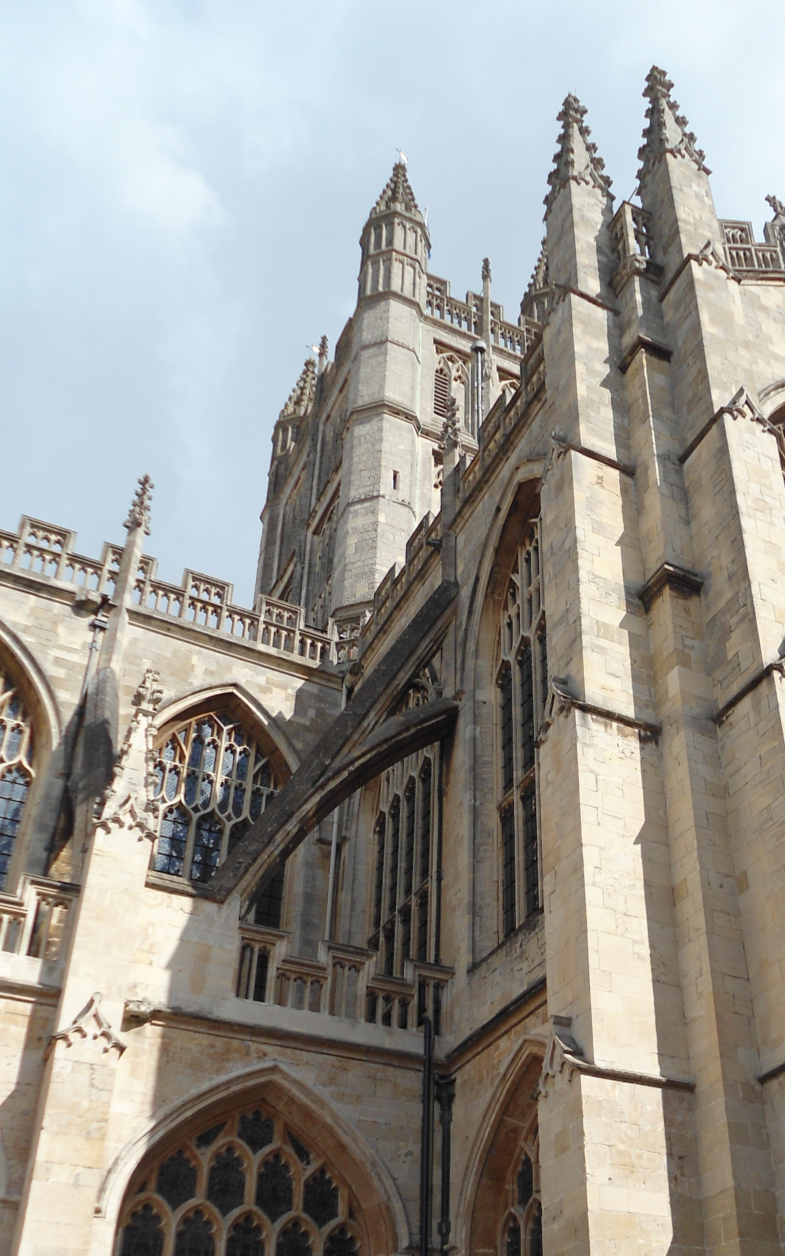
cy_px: 787
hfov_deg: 33.8
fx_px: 1266
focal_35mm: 37
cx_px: 577
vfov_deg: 52.2
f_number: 8
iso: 80
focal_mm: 4.7
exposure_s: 1/125
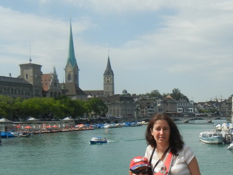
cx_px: 162
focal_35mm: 69
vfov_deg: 21.1
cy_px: 134
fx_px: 465
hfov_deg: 27.9
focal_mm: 5.4
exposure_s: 1/489
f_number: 7
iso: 160
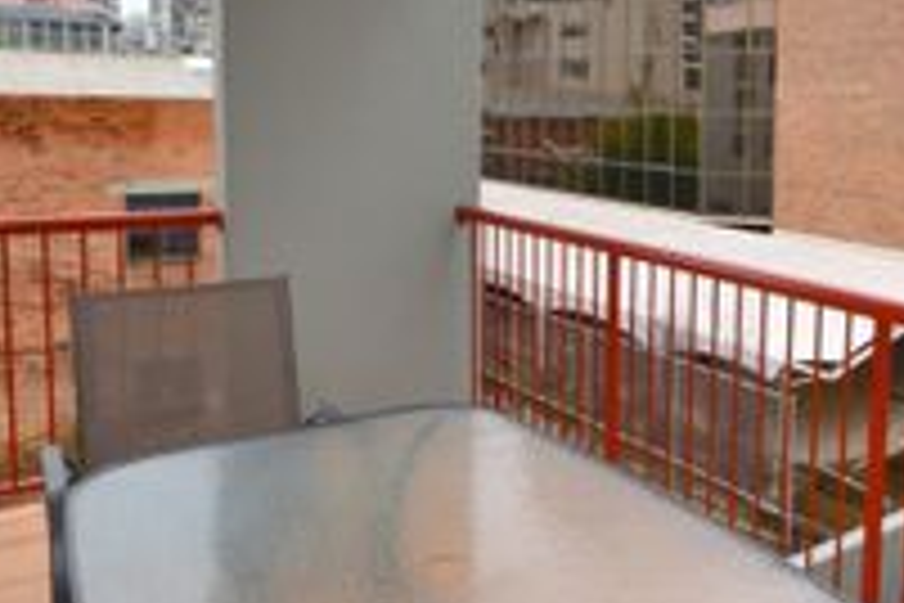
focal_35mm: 35
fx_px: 879
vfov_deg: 37.4
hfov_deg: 50.4
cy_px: 191
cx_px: 751
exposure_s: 1/125
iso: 100
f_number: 5.6
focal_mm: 10
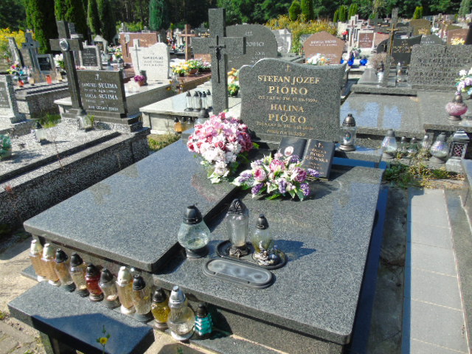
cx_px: 236
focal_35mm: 25
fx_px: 341
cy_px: 177
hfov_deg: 69.4
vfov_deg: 54.9
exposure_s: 1/400
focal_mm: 4.4
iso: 80
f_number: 3.4
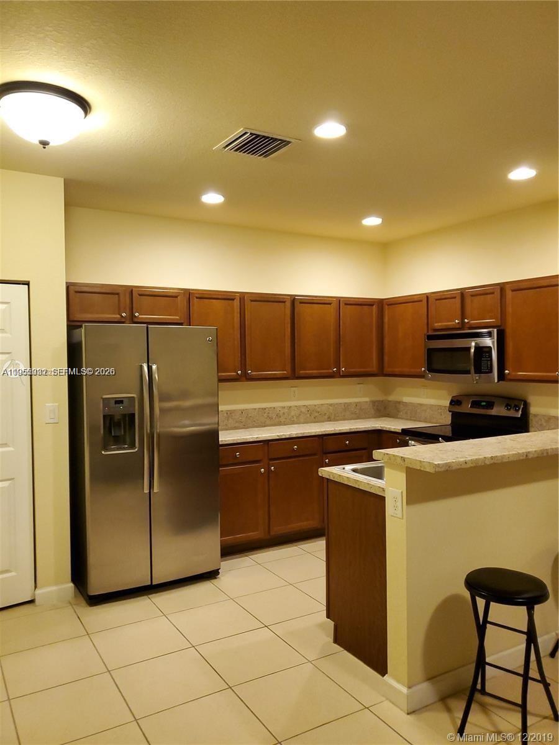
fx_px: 560
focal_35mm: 26
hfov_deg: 53.1
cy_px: 372
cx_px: 280
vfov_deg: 67.3
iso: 250
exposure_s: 1/39
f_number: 1.5
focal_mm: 4.3
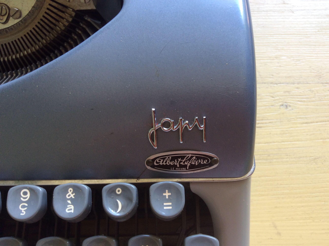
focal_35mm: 32
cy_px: 123
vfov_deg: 44.1
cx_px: 164
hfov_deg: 56.9
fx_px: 304
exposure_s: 1/25
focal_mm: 3.3
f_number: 2.4
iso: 32
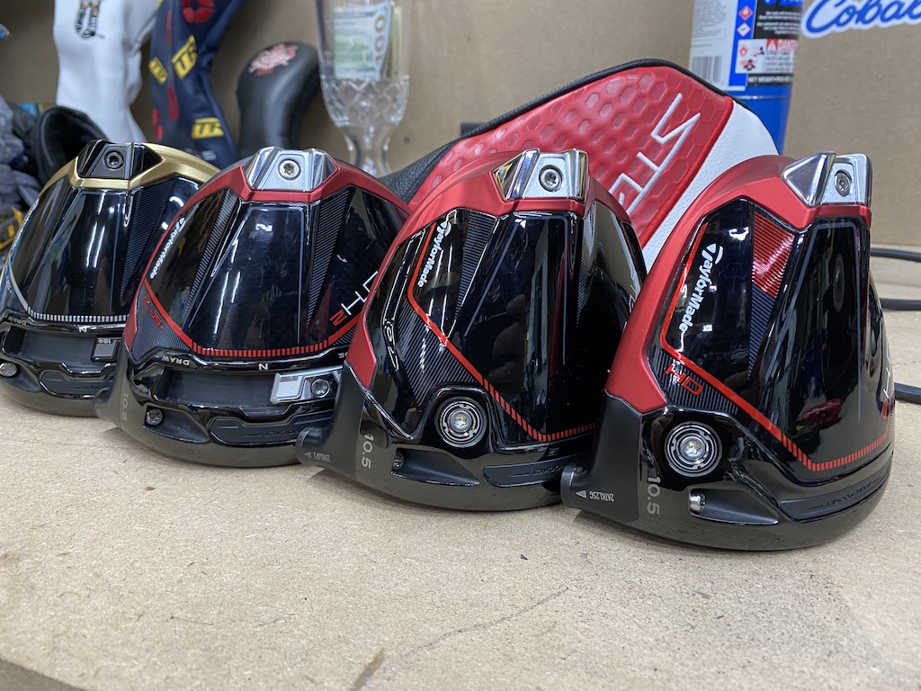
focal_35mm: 26
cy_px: 346
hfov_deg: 67.3
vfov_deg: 53.1
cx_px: 460
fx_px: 692
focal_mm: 4.25
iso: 200
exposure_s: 1/60
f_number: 1.8
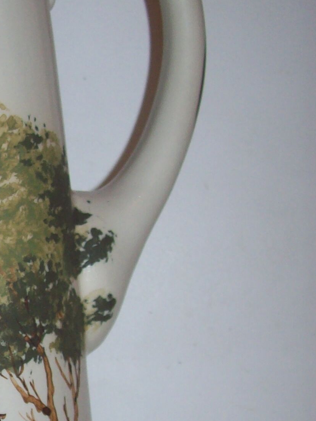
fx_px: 1132
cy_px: 310
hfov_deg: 15.2
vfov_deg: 20.9
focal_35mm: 93
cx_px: -85
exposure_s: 1/64
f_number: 2.7
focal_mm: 6
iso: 80
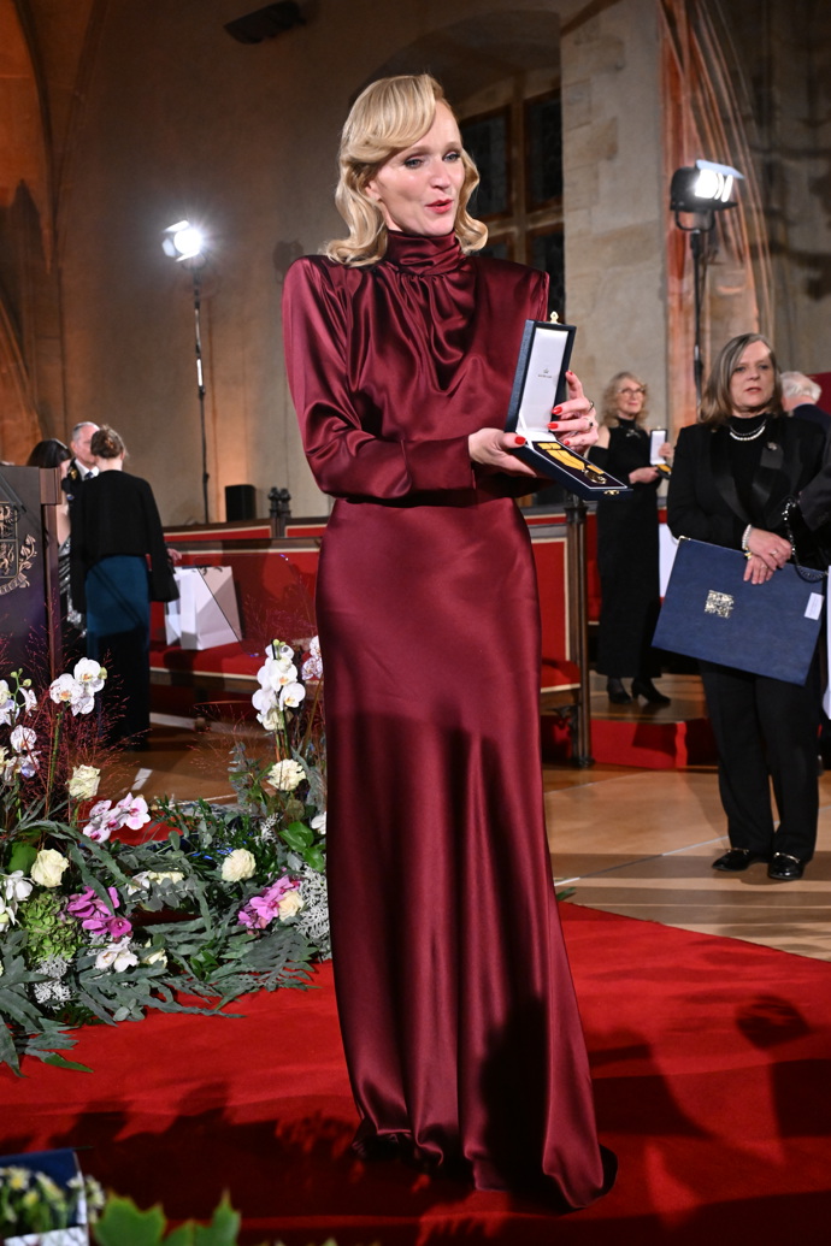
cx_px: 416
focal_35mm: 38
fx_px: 1316
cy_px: 623
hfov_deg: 35.1
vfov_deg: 50.7
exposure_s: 1/320
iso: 5000
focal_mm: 38
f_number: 4.5
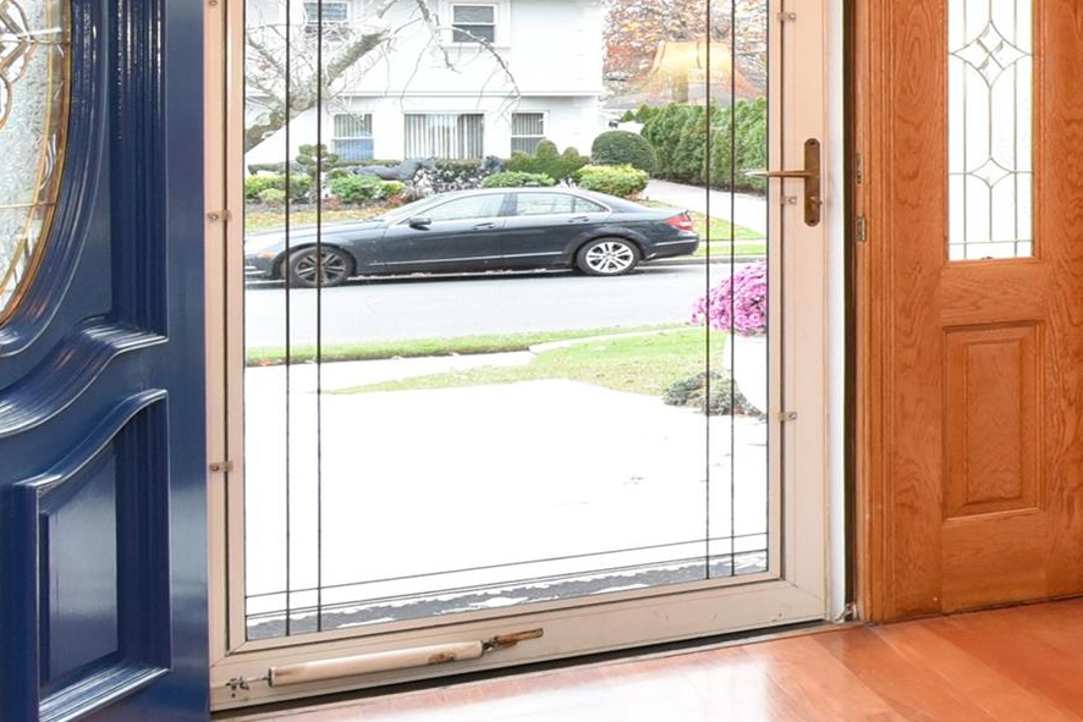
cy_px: 164
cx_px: 923
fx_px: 1113
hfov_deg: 47.8
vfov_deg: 35.0
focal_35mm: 37
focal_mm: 16
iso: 2000
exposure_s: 1/60
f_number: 5.6
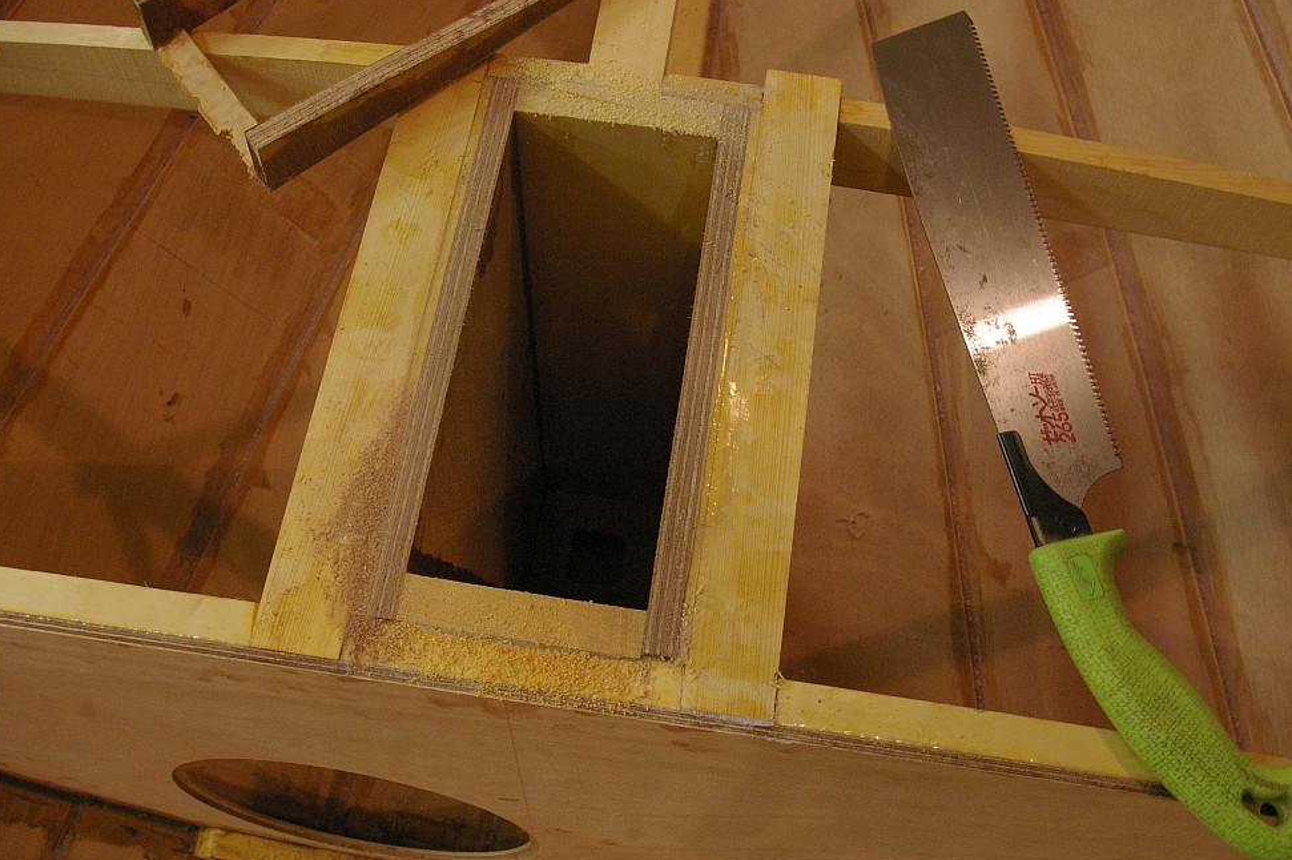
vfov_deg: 37.3
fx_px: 1274
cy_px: 437
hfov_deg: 53.8
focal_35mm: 36
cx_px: 649
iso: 1600
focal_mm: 23
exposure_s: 1/20
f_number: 8
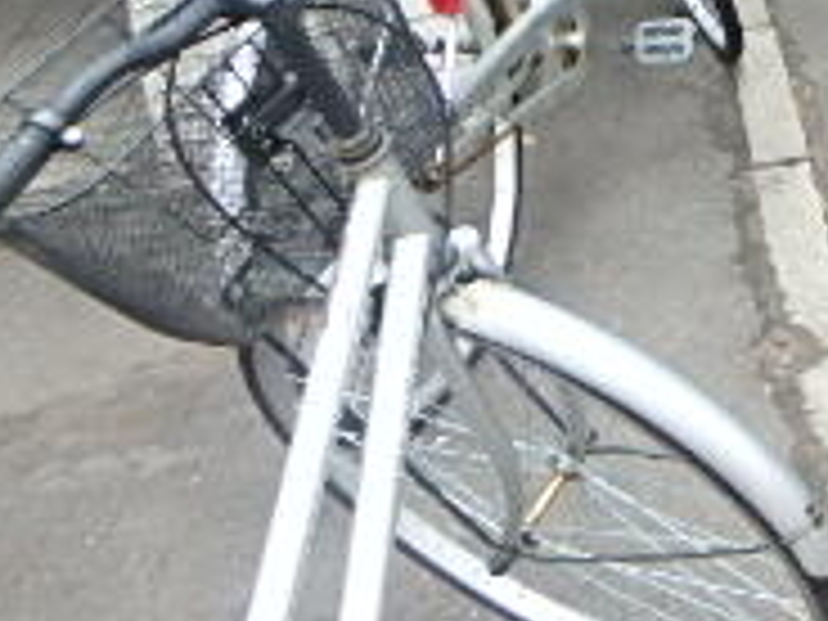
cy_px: -346
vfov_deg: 17.8
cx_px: 1341
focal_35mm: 73
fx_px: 1746
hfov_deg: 21.2
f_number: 3.5
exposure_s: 1/40
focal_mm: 3.7
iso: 200
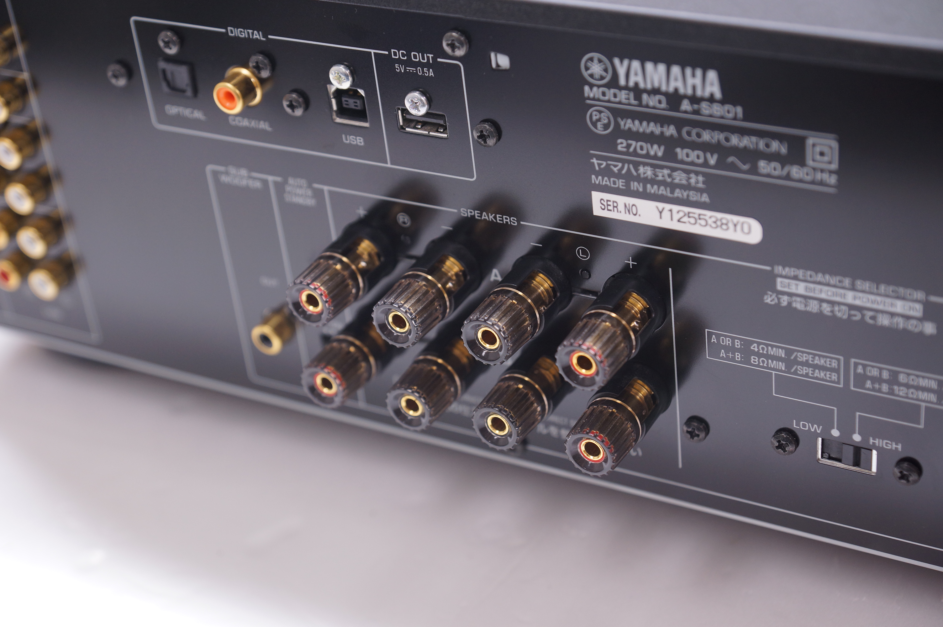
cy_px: 314
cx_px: 472
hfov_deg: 27.0
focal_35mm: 75
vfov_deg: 18.1
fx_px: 1963
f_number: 3.5
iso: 200
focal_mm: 50
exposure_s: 1/80
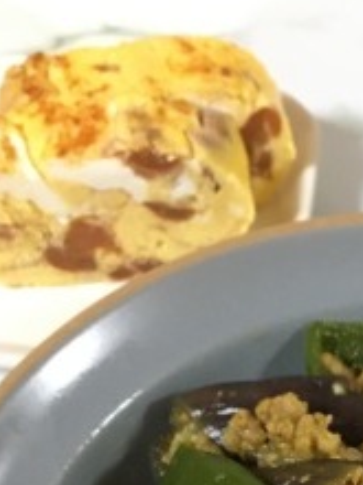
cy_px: 503
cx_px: 383
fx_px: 1105
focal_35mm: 79
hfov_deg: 18.1
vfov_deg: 23.5
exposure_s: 1/17
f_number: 2.2
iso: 200
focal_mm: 4.15
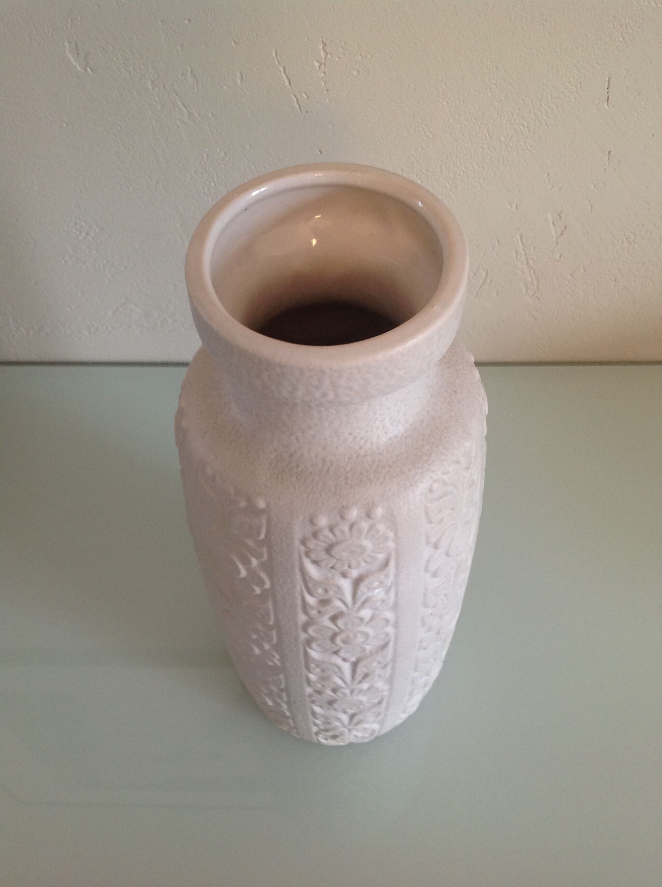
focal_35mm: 35
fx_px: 895
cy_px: 444
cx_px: 331
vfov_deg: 52.7
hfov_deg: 40.6
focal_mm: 4.28
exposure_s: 1/15
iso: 100
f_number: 2.4
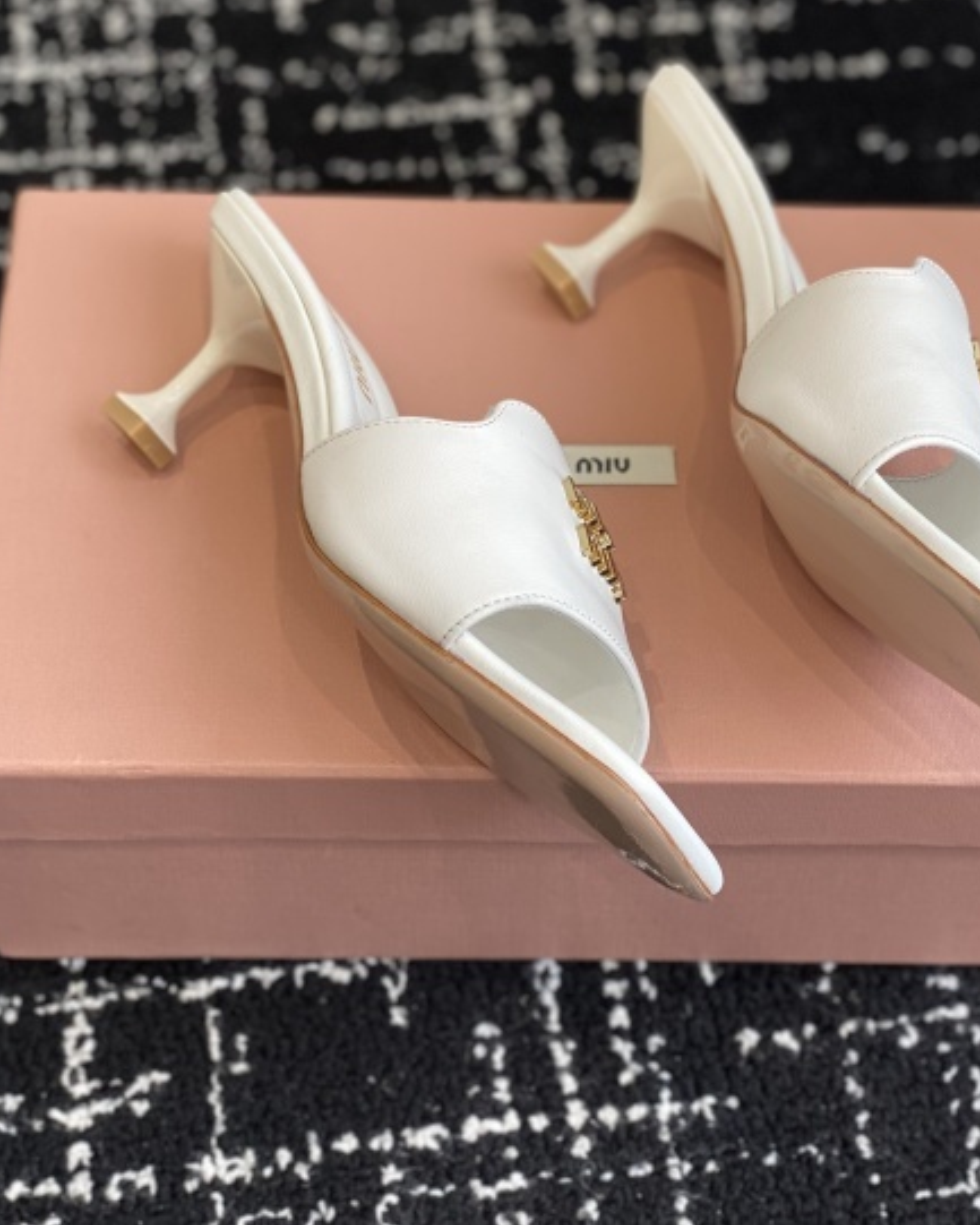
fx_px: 2718
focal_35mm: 75
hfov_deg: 20.4
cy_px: 376
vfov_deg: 25.2
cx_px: 588
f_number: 2
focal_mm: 6
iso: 32
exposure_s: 1/122
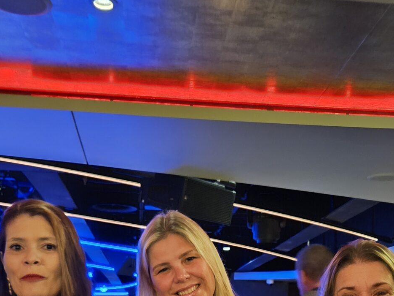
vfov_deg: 20.9
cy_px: 397
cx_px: 228
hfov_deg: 30.7
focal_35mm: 63
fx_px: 717
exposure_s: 1/24
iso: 1000
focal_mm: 5.4
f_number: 1.8
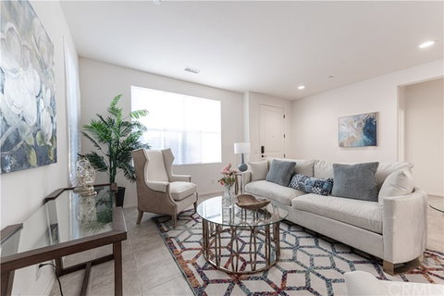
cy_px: 148
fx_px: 173
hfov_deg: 104.3
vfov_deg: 81.2
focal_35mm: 14
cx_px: 222
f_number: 4.5
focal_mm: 14
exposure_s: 1/10
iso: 100
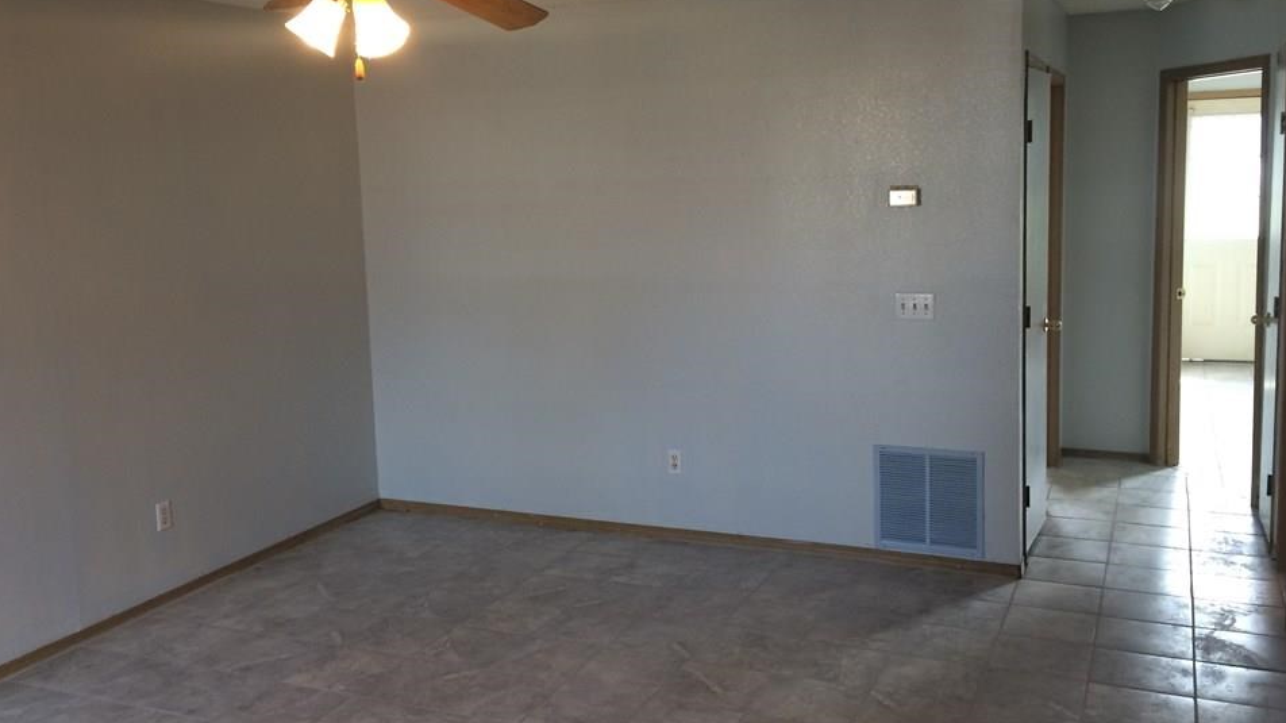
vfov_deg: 34.6
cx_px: 620
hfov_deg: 58.0
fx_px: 1159
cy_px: 315
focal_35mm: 34
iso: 32
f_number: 2.2
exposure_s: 1/30
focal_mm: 4.15
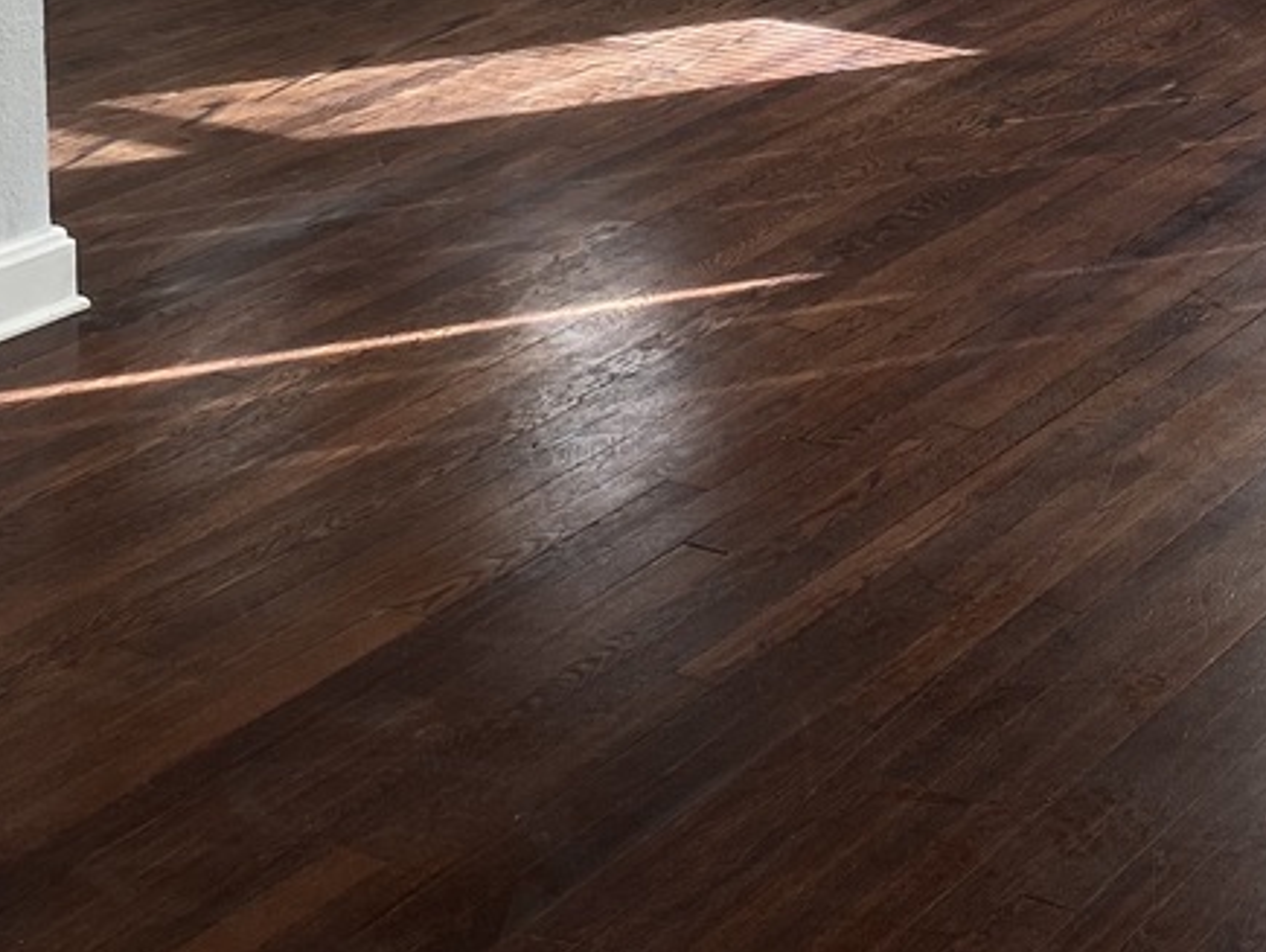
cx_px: 1141
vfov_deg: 15.9
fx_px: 3148
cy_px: -454
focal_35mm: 86
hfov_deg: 22.2
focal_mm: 4.25
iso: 40
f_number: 1.8
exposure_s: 1/120
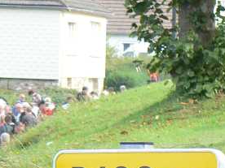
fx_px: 2314
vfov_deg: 4.1
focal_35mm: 356
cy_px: 272
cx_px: 178
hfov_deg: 5.6
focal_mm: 18.2
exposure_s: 1/100
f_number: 5
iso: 80
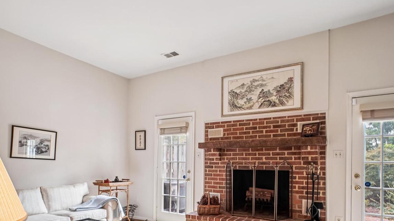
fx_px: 226
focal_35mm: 22
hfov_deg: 82.1
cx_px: 203
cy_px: 161
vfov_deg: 50.4
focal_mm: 11
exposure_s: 1/15
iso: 500
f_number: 8
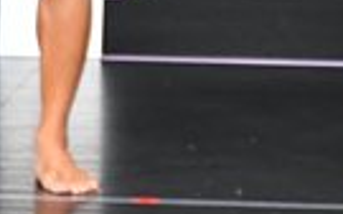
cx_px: 311
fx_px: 15563
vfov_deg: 0.8
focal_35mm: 1667
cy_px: -316
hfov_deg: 1.3
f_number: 5.6
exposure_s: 1/400
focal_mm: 190
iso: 5000
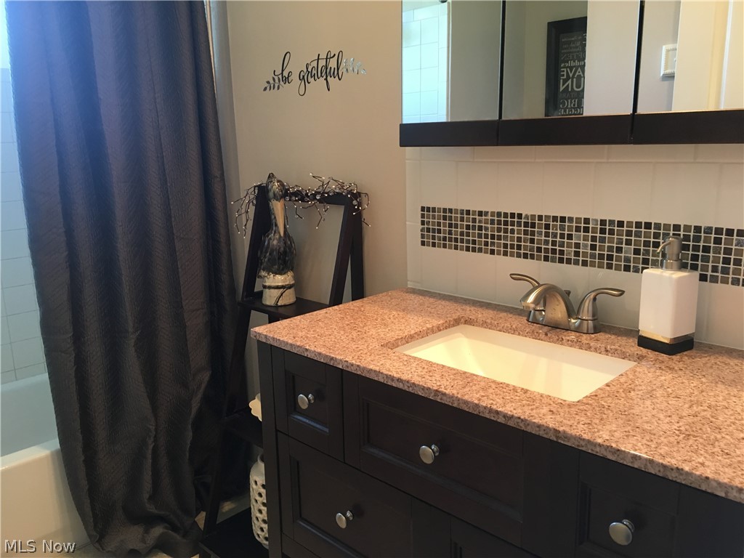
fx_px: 623
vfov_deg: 48.2
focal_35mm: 29
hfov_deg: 61.7
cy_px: 279
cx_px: 372
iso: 100
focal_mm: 4.15
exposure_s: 1/30
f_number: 2.2
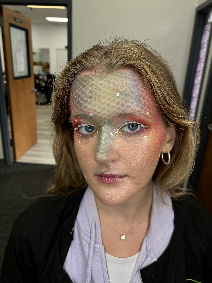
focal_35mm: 26
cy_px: 142
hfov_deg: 53.1
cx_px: 106
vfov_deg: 67.3
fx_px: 212
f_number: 1.6
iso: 50
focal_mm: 5.96
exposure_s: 1/120
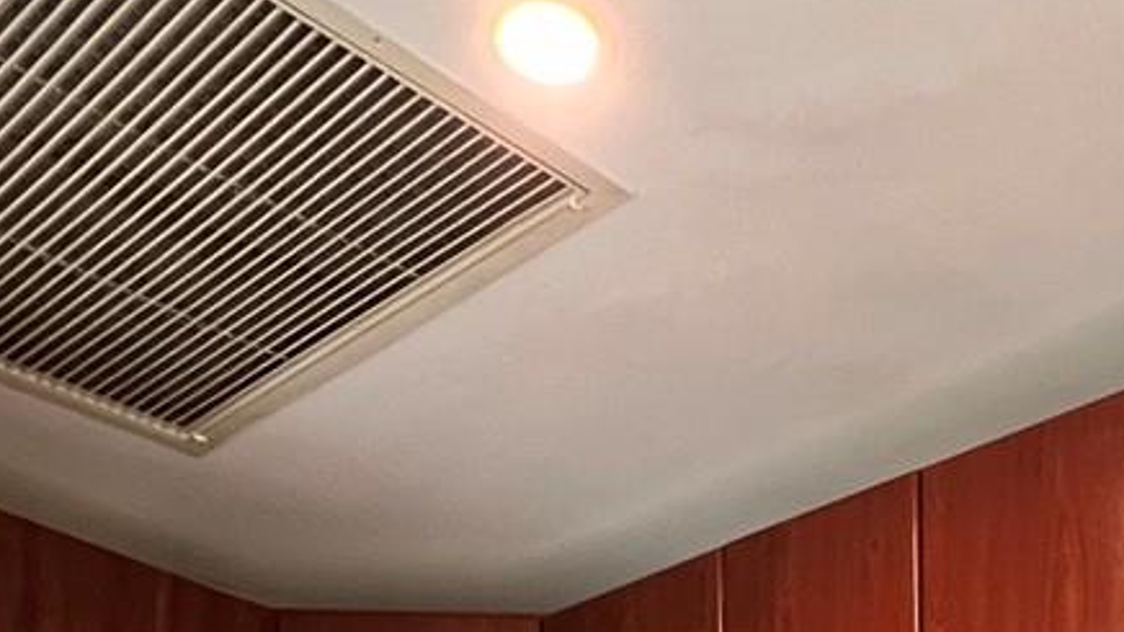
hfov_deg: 38.6
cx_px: 874
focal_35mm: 52
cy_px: 1261
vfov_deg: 17.0
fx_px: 1549
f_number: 1.8
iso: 320
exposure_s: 1/60
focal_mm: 1.57
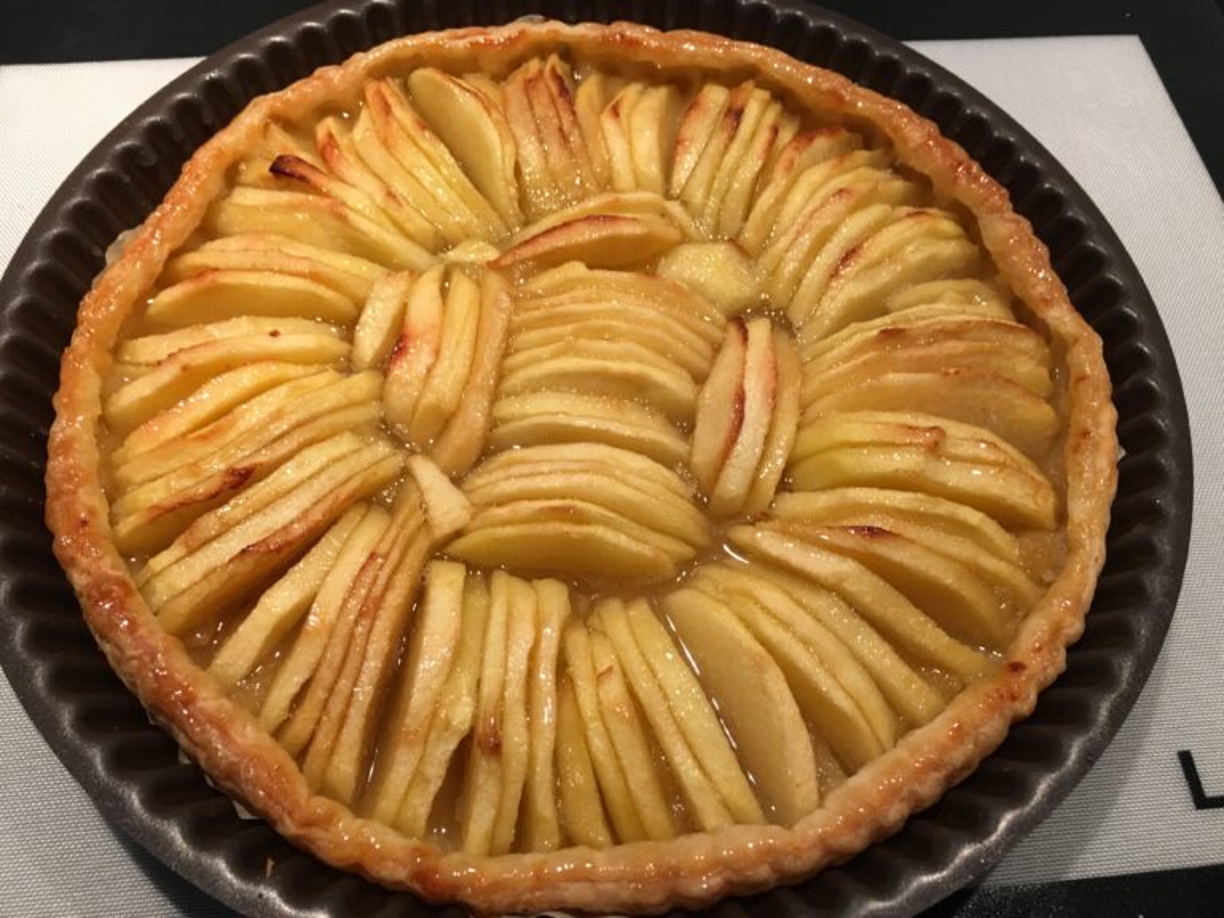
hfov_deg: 61.7
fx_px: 1025
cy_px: 459
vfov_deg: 48.2
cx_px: 612
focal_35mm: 29
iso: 125
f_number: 2.2
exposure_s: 1/33
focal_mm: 4.15
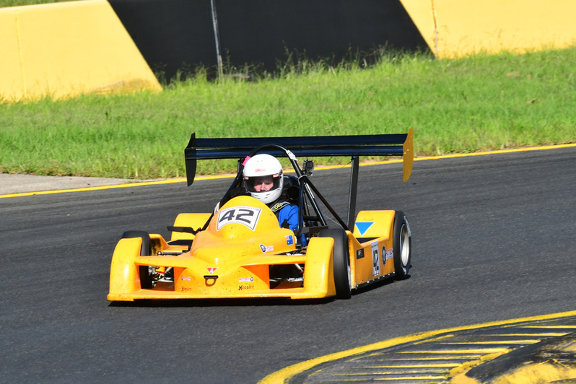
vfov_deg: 2.2
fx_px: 9871
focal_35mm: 617
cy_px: 192
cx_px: 288
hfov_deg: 3.3
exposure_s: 1/640
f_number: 11
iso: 500
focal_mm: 410
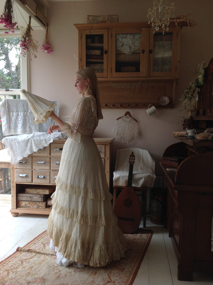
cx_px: 106
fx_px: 288
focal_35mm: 35
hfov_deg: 40.6
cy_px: 142
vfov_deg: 52.7
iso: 64
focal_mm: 4.28
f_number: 2.4
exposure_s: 1/60
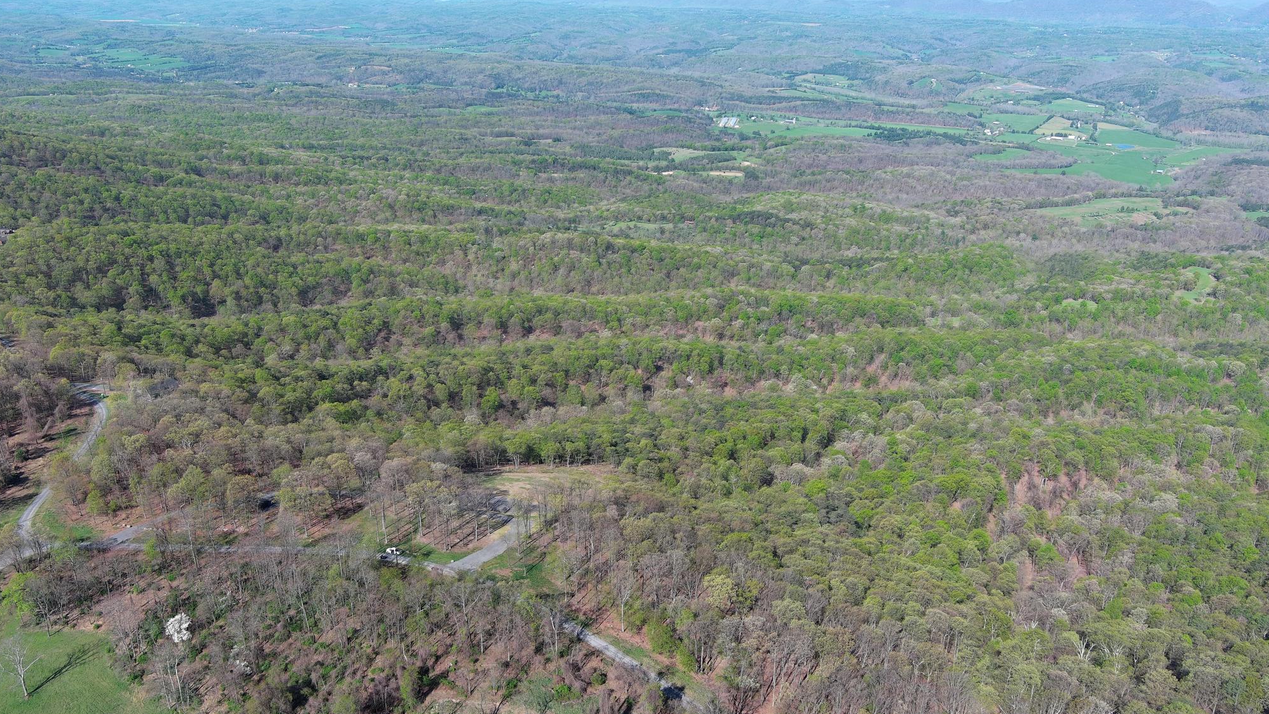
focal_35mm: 31
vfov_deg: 37.8
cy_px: 375
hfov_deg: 62.6
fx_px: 1043
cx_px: 629
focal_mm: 10.57
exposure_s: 1/883
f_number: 2.8
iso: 100
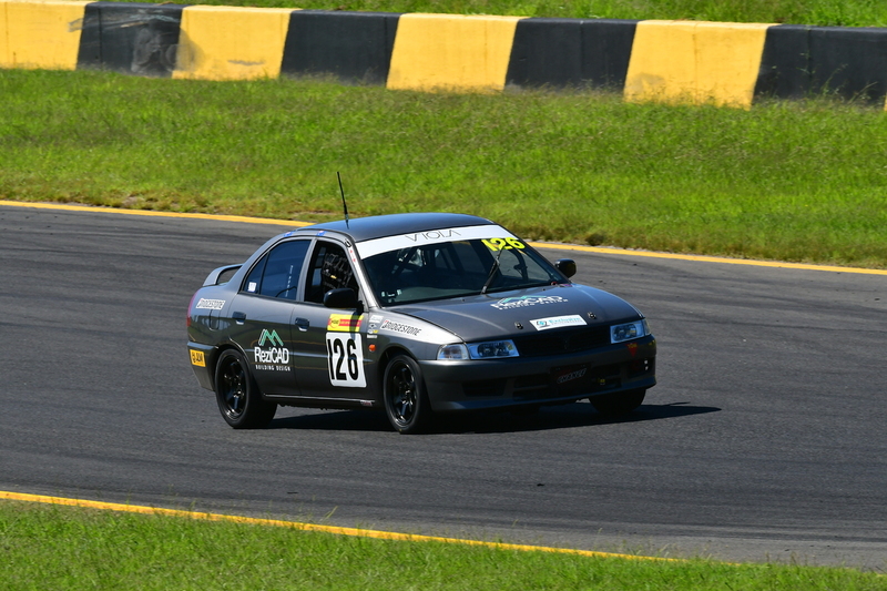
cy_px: 296
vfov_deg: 2.5
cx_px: 444
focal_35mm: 555
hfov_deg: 3.7
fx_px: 13671
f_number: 13
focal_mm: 370
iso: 500
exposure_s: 1/640
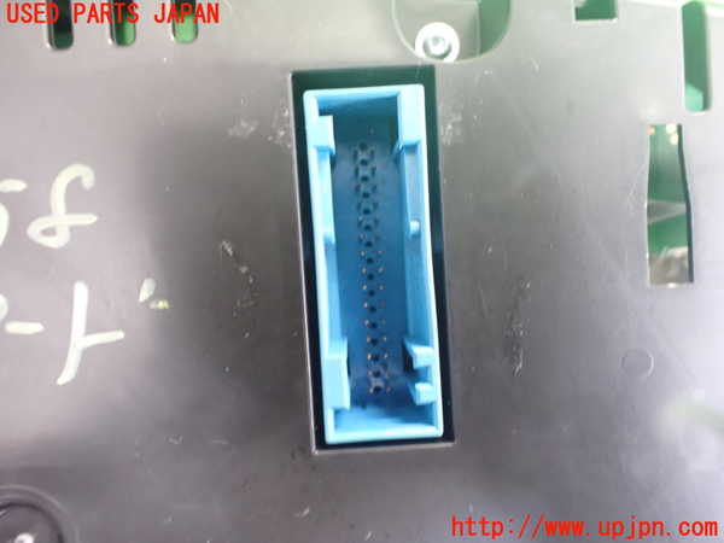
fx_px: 627
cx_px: 362
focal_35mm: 30
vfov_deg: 46.8
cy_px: 272
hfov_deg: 60.0
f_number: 2.3
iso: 1250
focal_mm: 5.4
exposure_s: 1/30
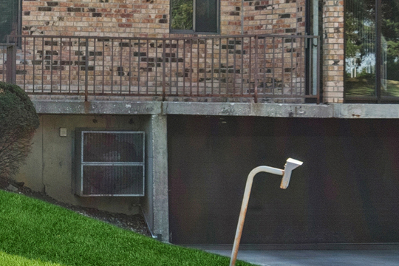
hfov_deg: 20.4
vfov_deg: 13.8
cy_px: 86
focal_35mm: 99
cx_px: 86
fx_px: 1097
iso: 250
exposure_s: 1/250
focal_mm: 22
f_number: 8
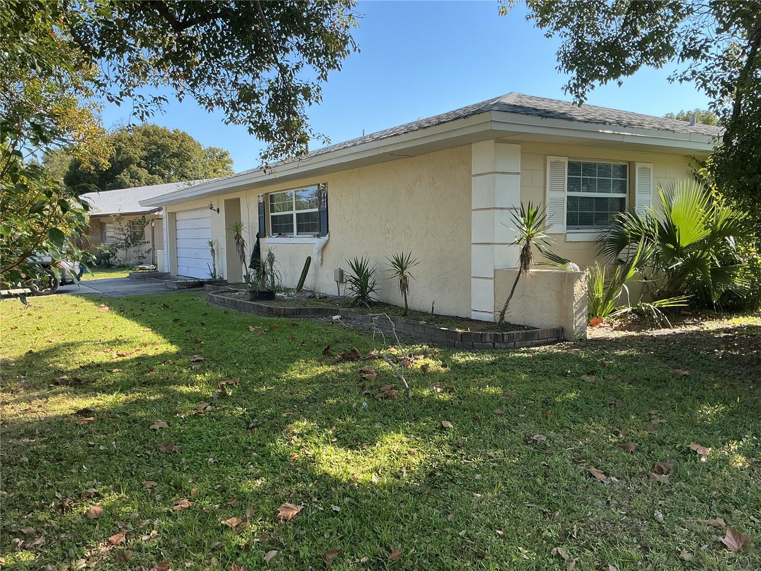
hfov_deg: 61.7
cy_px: 286
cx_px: 380
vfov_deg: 48.2
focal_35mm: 29
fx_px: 638
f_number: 1.8
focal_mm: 3
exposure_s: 1/465
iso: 25
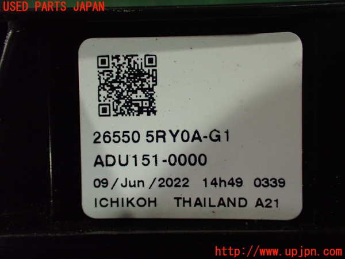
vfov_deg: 35.1
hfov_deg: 45.8
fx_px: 409
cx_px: 172
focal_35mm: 41
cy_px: 130
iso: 1000
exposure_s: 1/40
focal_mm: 7.31
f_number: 2.8
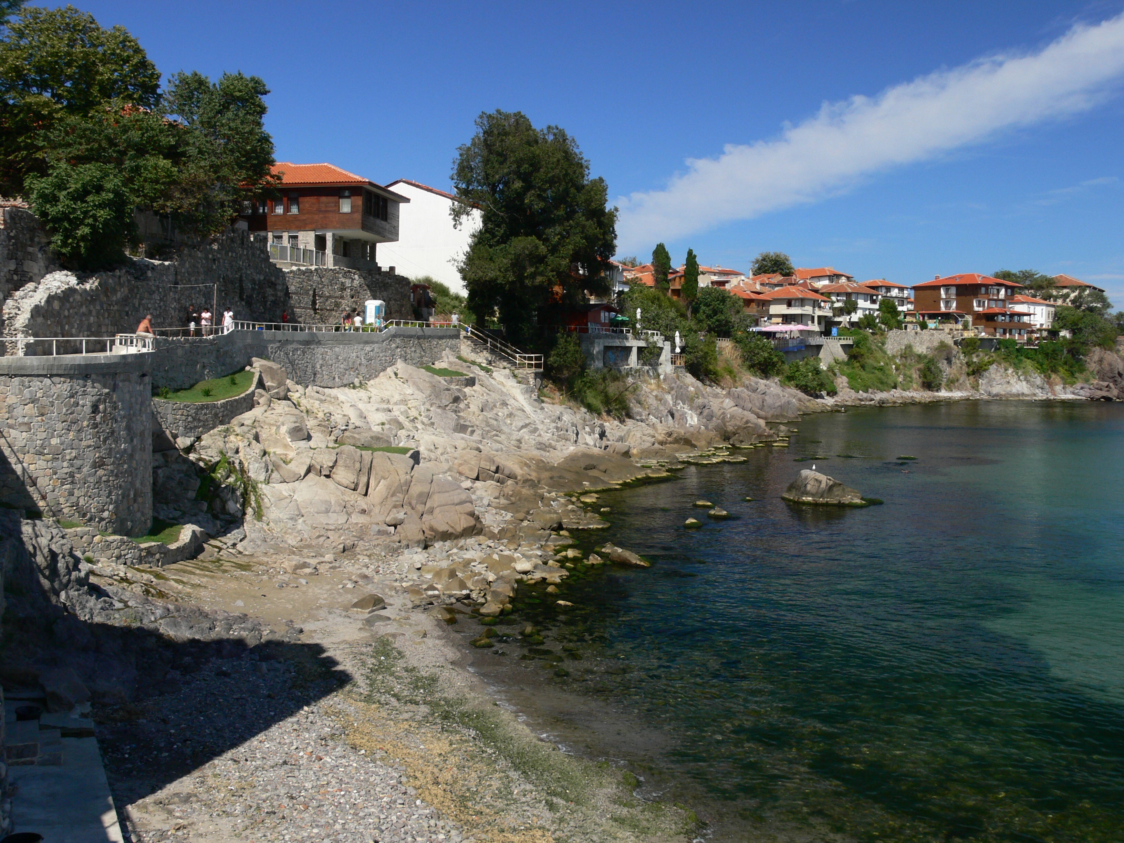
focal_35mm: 35
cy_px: 422
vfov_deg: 40.7
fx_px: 1136
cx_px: 562
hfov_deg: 52.6
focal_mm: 7.4
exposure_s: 1/160
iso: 80
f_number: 5.6
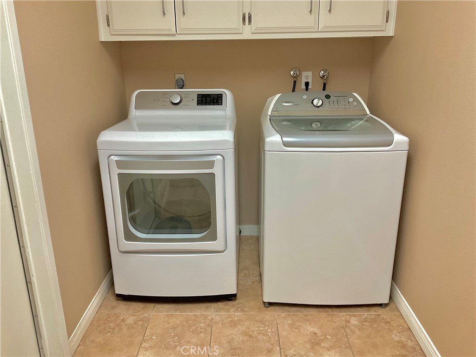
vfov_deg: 48.2
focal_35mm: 29
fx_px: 399
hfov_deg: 61.7
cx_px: 238
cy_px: 178
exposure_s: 1/60
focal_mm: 3
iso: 100
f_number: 1.8
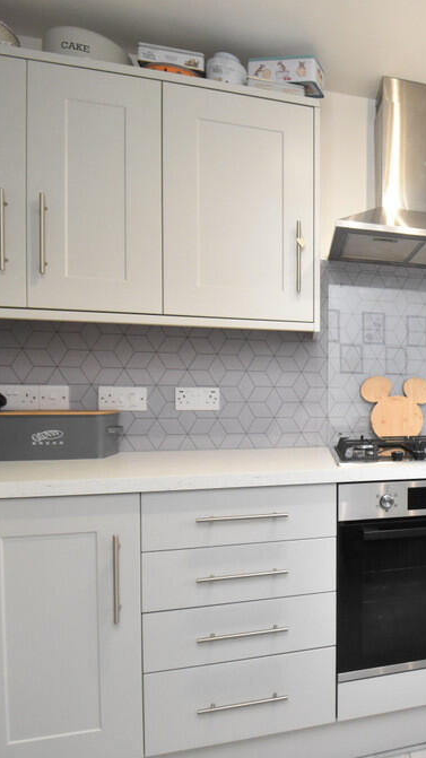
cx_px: 485
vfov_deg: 76.3
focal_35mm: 24
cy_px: 385
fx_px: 482
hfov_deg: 38.2
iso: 1600
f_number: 9
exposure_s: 1/60
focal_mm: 10
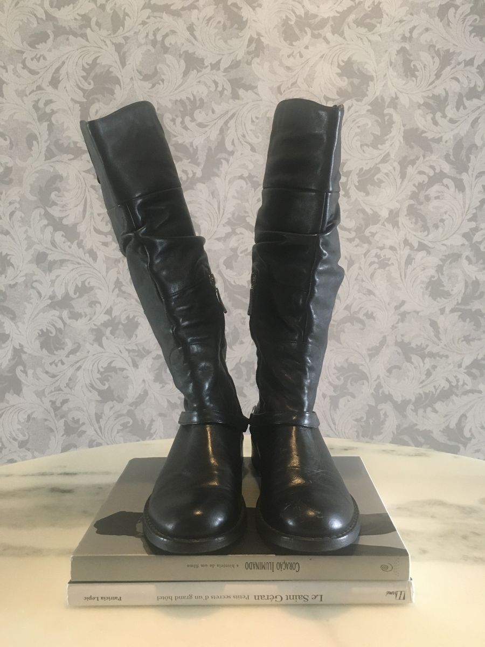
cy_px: 324
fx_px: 542
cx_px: 242
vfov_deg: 61.7
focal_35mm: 29
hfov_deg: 48.2
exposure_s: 1/30
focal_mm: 4.15
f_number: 2.2
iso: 160
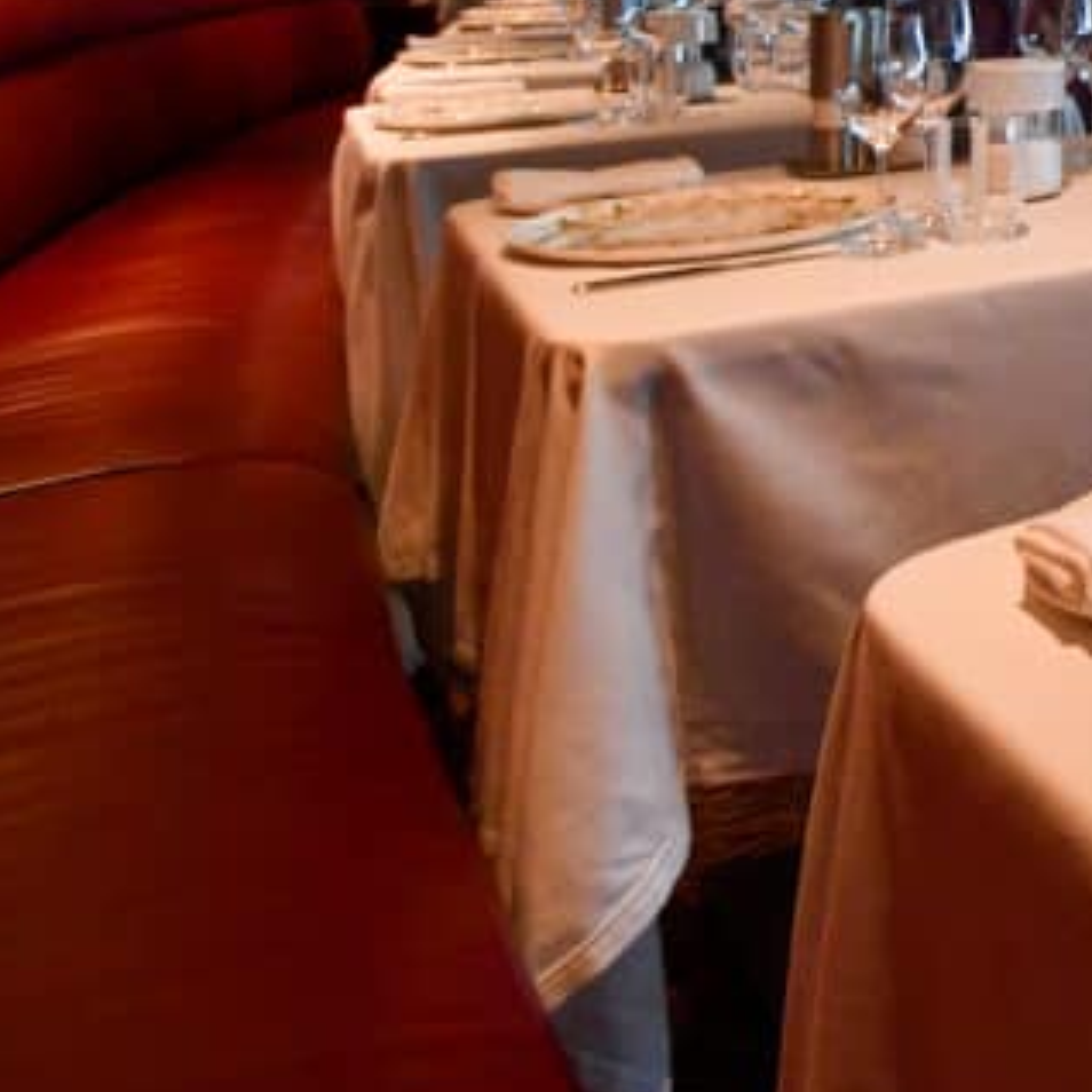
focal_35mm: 41
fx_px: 1463
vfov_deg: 37.4
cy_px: 52
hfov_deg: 27.3
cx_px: 1665
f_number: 4.5
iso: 1600
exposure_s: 1/25
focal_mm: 10
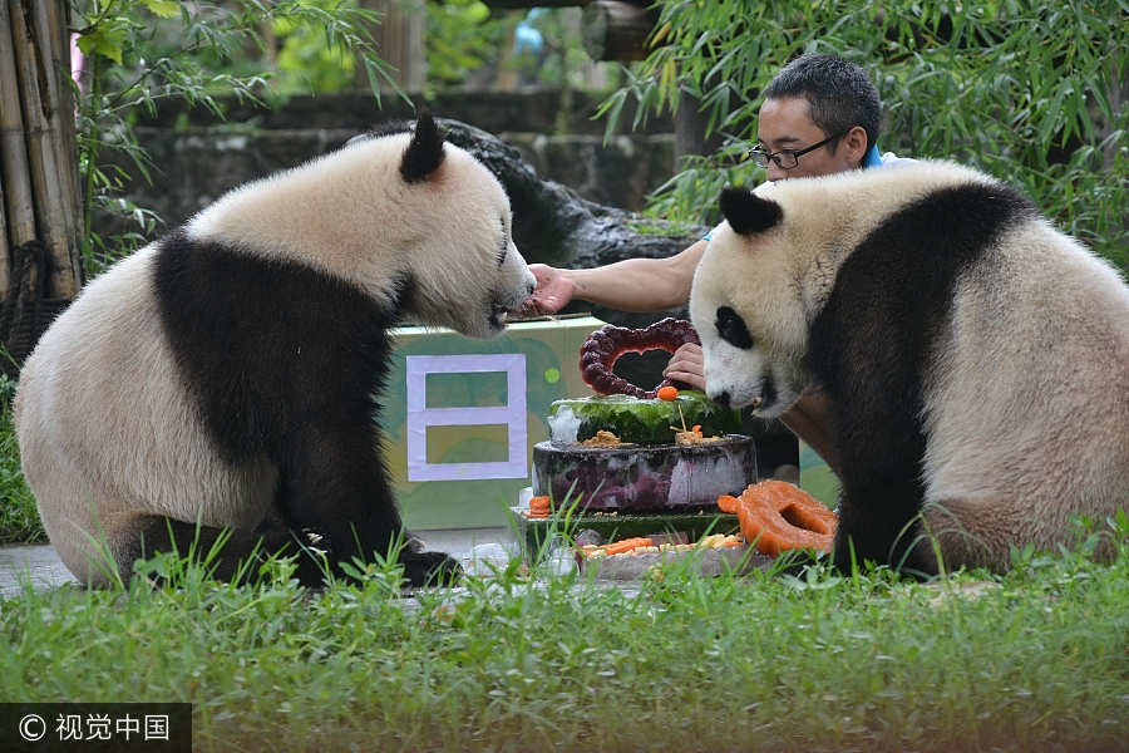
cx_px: 564
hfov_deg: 12.1
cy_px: 376
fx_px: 5331
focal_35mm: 170
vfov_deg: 8.1
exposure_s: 1/320
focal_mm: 170
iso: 800
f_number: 9
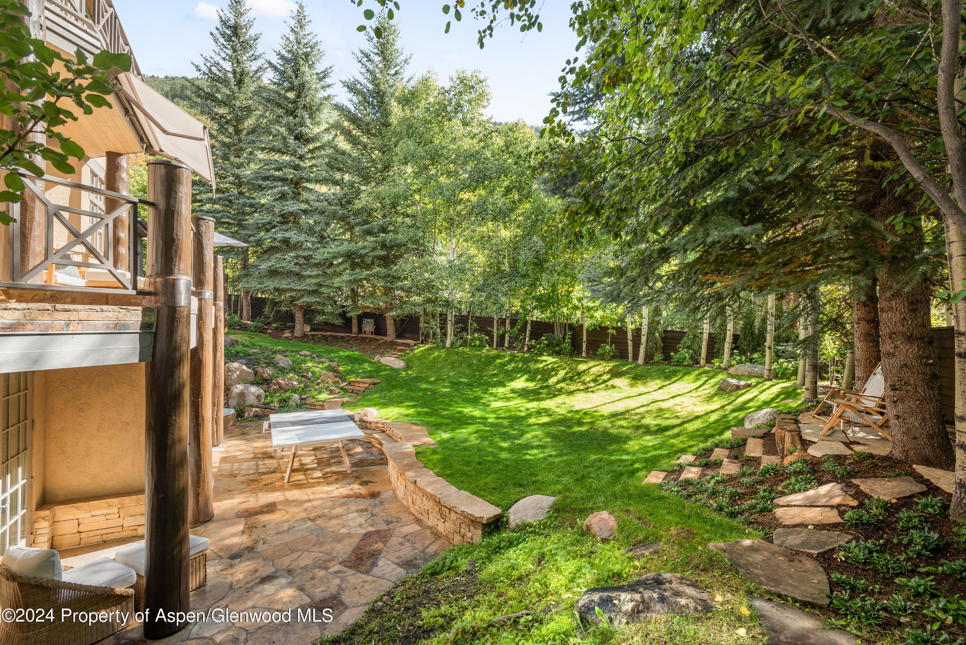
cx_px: 483
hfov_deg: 93.3
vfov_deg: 70.5
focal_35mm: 17
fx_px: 456
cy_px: 322
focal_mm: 17
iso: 200
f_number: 8
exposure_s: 1/30
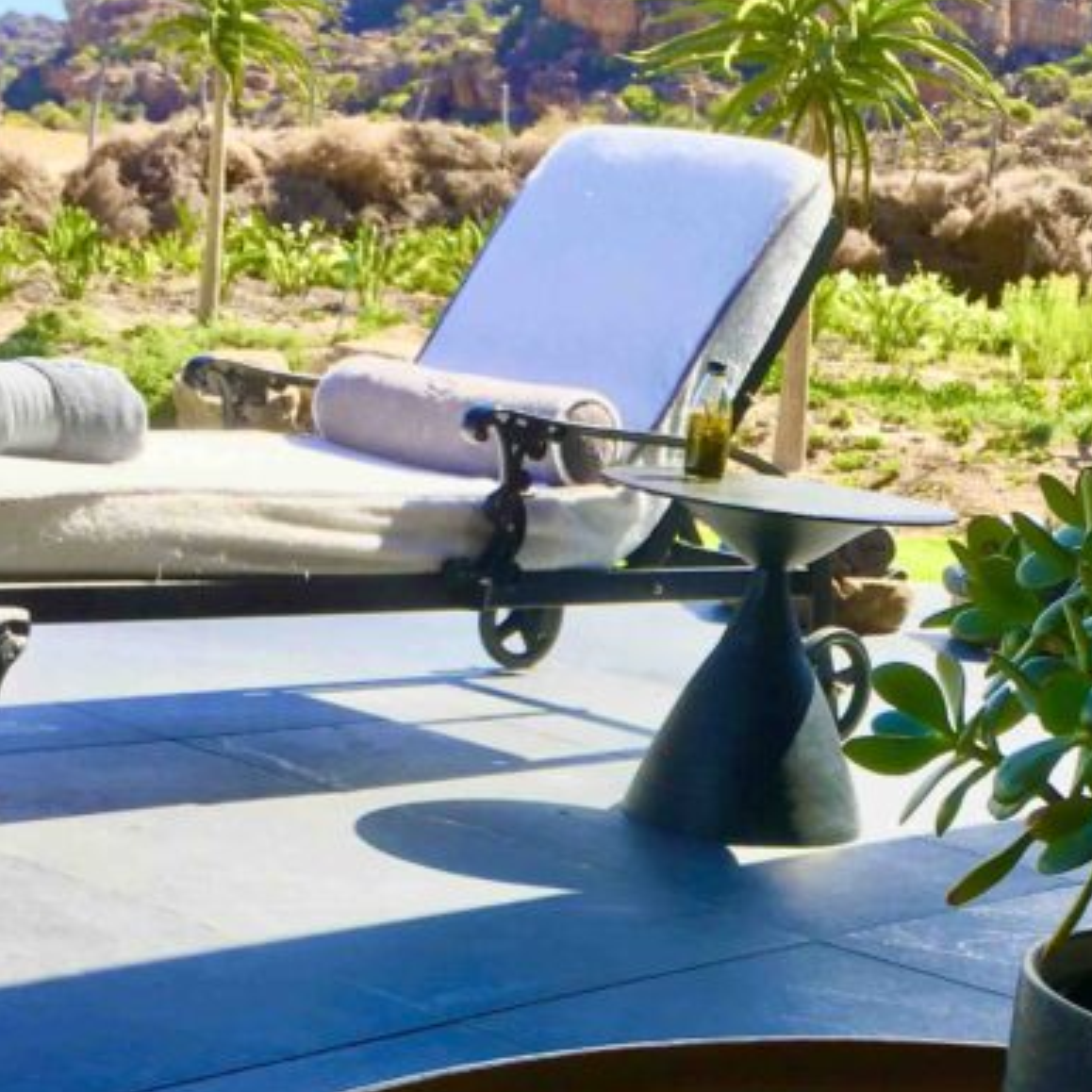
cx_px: 764
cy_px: 962
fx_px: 2427
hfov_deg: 25.2
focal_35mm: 68
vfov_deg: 24.7
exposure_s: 1/538
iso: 25
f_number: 2.2
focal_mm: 4.15
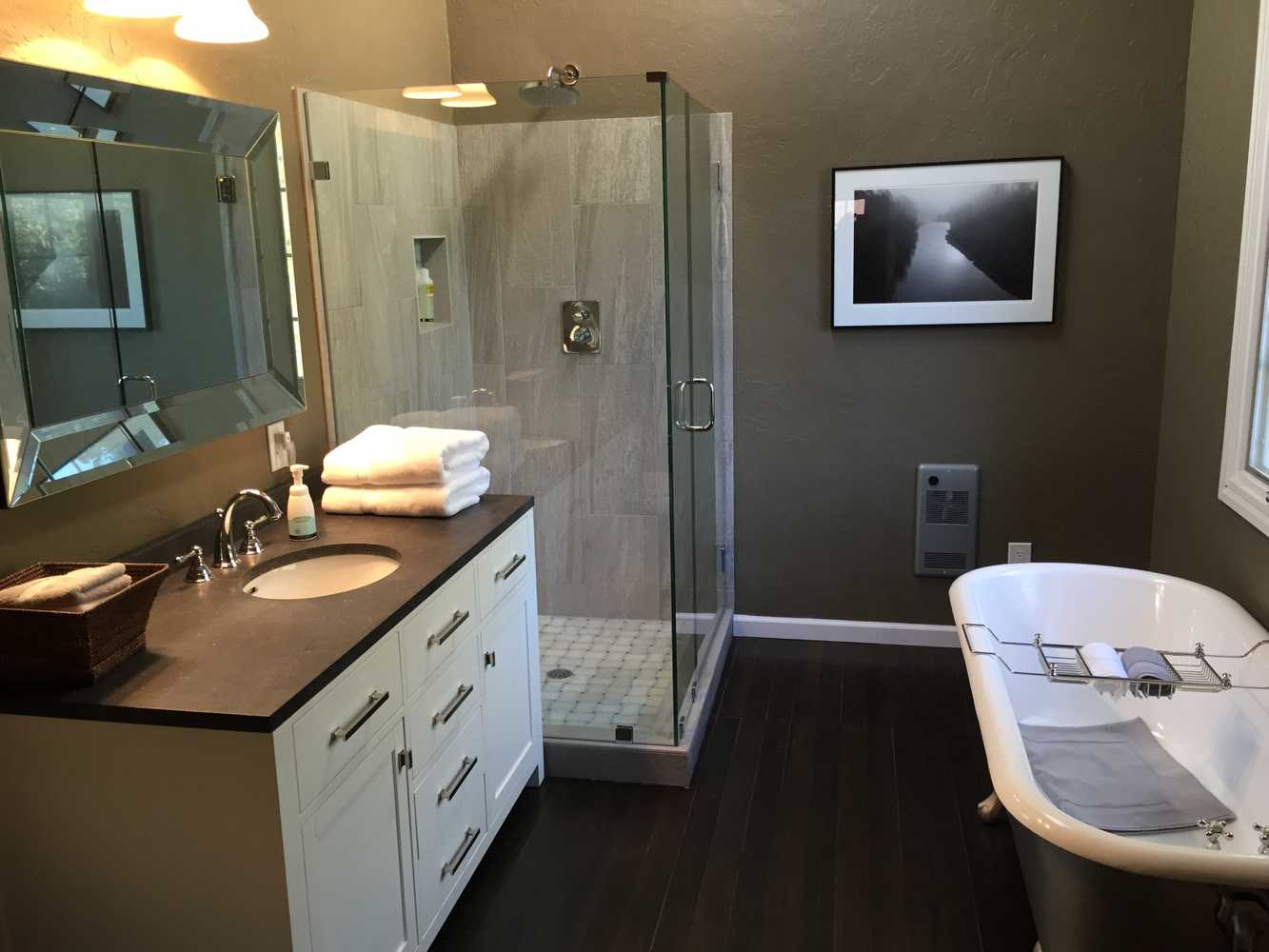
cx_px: 634
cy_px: 476
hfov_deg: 61.7
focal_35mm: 29
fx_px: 1063
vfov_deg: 48.2
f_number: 2.2
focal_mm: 4.15
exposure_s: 1/30
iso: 80
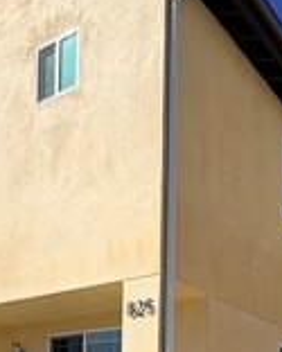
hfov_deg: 27.2
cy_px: 456
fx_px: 584
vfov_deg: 27.9
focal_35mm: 56
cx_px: 133
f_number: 2.2
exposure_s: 1/2024
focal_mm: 2.22
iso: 20
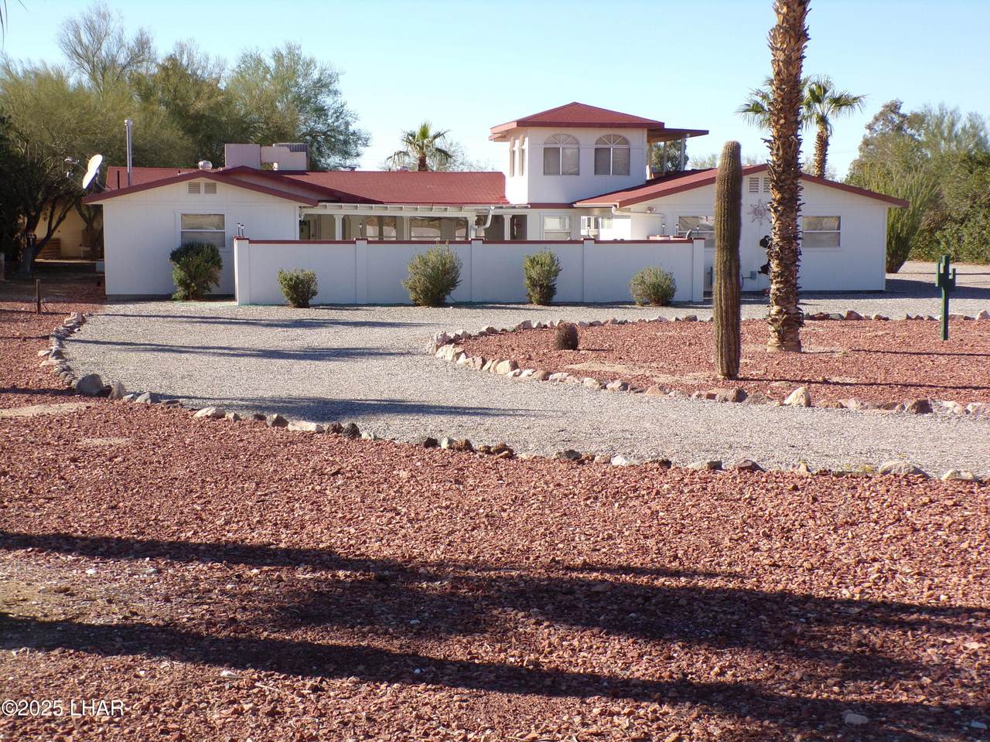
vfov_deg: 26.1
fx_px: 1602
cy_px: 371
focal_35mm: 56
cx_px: 495
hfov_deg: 34.3
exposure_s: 1/280
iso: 80
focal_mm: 10.1
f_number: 5.3
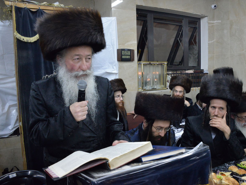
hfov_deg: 58.2
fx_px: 220
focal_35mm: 31
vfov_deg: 45.4
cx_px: 137
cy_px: 91
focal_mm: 28
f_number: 5.6
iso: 6400
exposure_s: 1/125
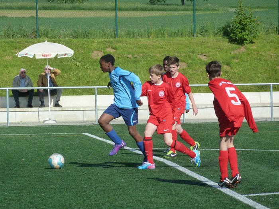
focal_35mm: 300
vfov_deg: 5.0
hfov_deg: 6.6
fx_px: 2418
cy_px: 104
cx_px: 140
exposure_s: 1/1000
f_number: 5.6
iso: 320
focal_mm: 49.2
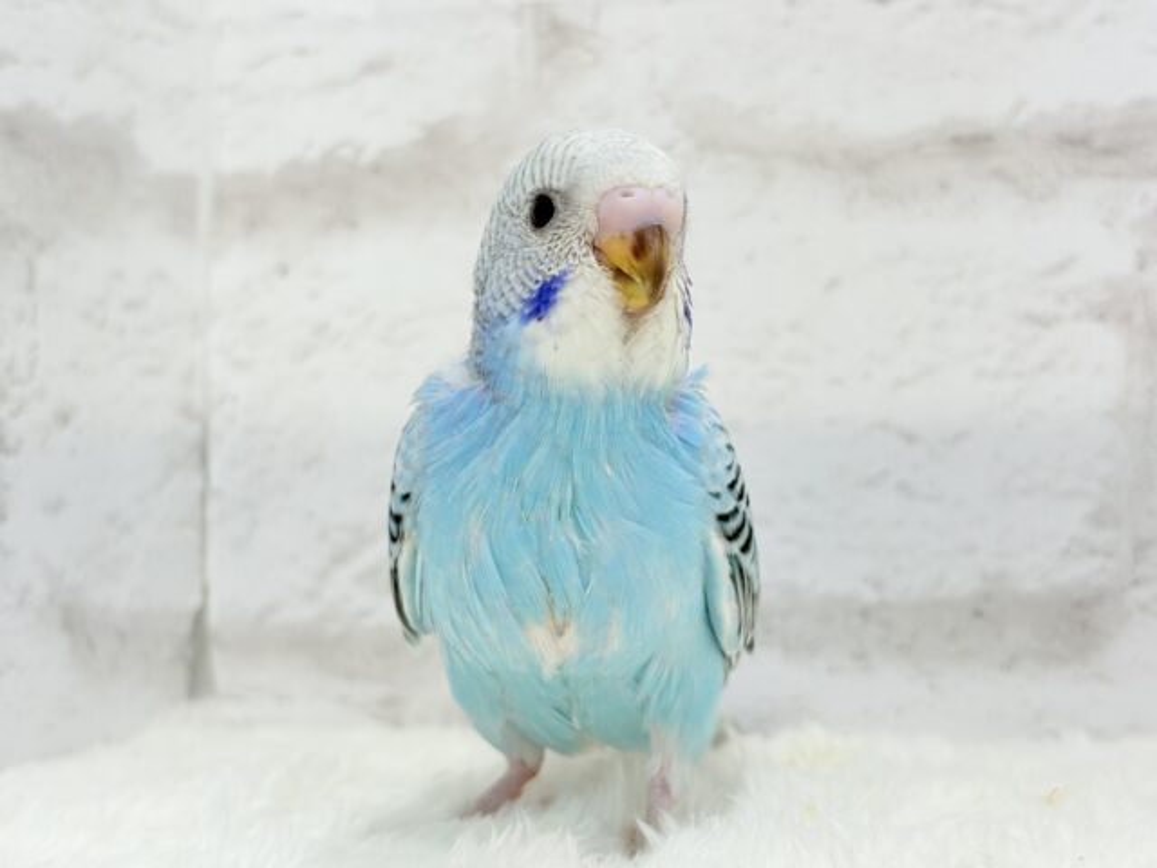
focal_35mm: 52
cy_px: 434
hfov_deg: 36.8
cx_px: 578
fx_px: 1738
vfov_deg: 28.0
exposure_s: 1/50
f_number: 1.6
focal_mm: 5.96
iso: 32
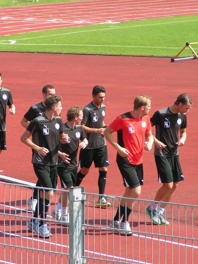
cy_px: 132
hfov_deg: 6.4
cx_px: 25
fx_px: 1762
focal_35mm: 231
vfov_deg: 8.6
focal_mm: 26.3
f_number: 3.5
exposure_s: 1/400
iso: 50
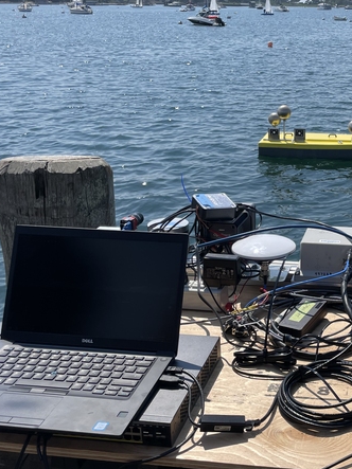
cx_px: 328
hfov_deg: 29.4
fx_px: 638
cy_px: 198
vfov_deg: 40.3
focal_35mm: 47
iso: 32
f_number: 1.6
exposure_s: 1/5051
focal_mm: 4.2
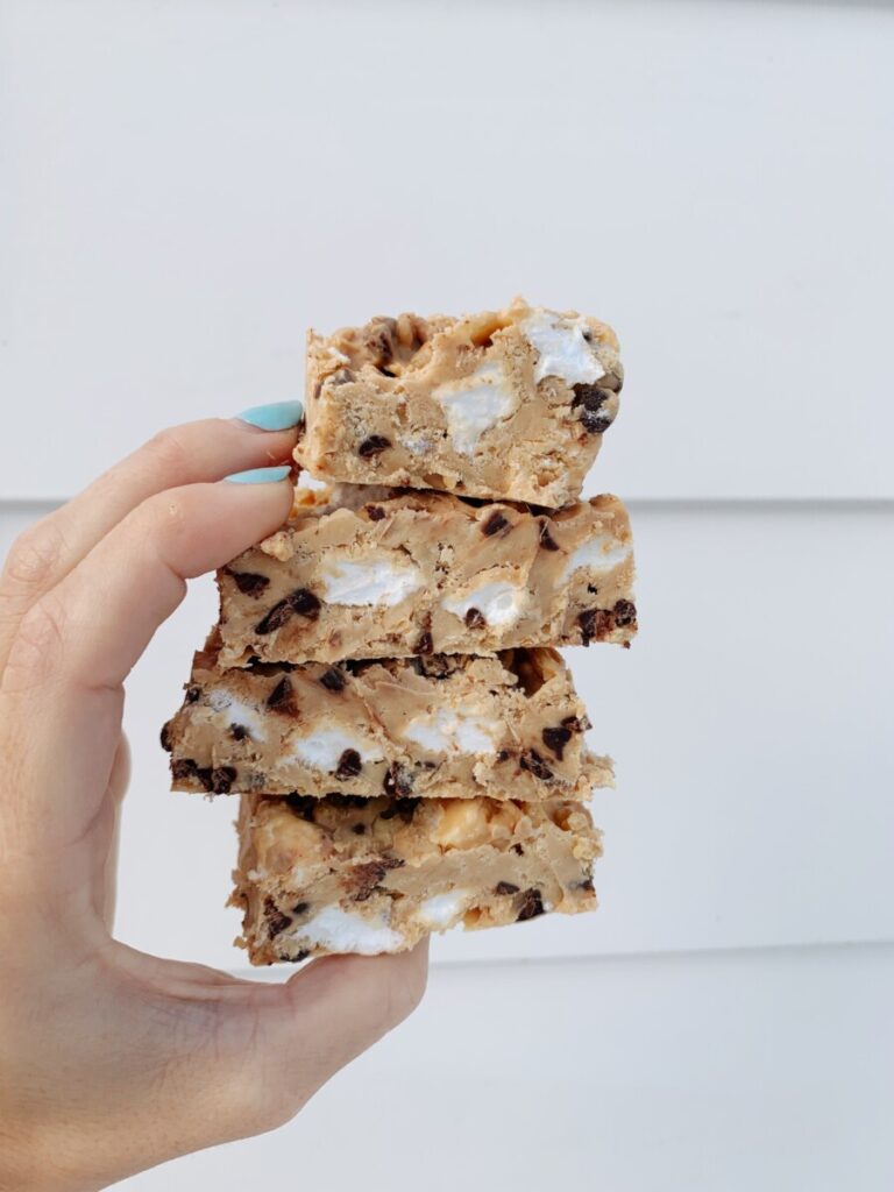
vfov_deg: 67.3
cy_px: 596
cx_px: 447
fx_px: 895
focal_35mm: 26
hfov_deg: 53.1
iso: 25
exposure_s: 1/284
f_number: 1.8
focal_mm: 4.25
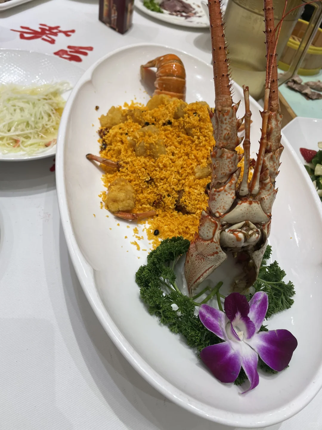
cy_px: 215
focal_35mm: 26
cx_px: 161
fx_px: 322
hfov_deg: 53.1
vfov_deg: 67.3
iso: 80
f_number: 1.6
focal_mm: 4.2
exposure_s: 1/100
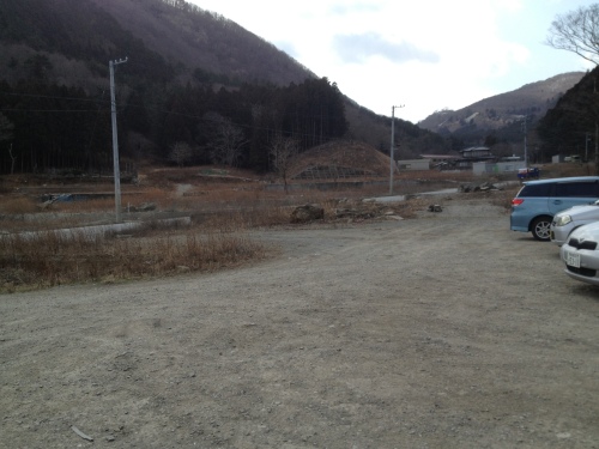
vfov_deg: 40.7
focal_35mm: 35
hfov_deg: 52.6
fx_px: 606
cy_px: 224
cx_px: 300
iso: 50
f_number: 2.4
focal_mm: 4.28
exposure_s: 1/1200
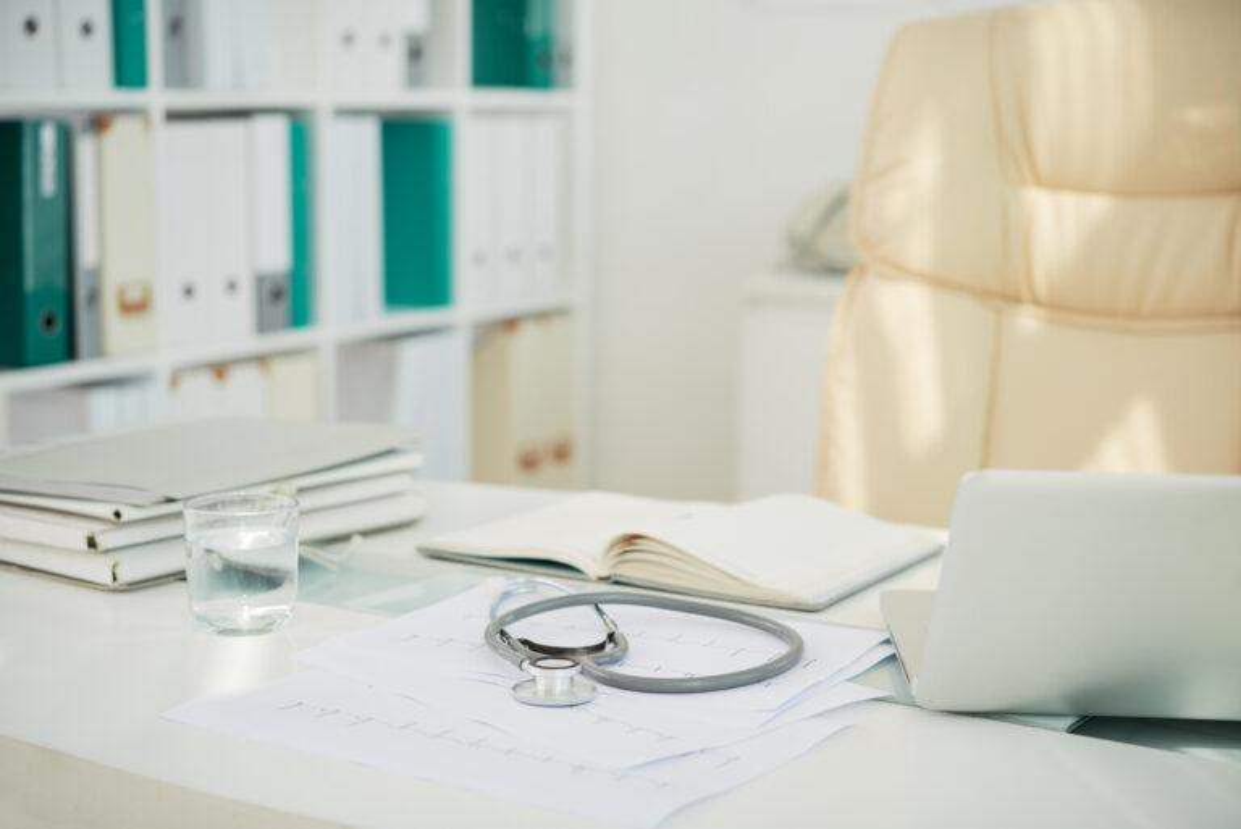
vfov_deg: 22.7
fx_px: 2069
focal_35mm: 60
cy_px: 414
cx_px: 620
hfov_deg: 33.4
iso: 140
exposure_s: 1/250
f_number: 4
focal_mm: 60
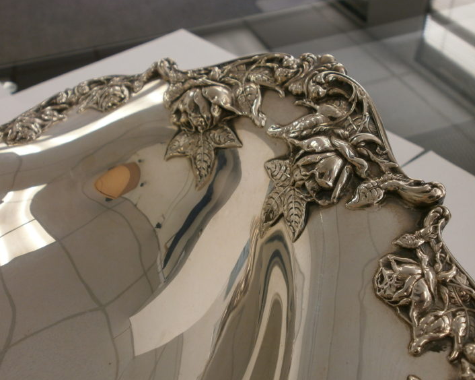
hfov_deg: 52.9
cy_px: 193
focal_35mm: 34
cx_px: 237
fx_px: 478
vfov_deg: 43.3
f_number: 3.1
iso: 100
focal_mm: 5.8
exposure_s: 1/80
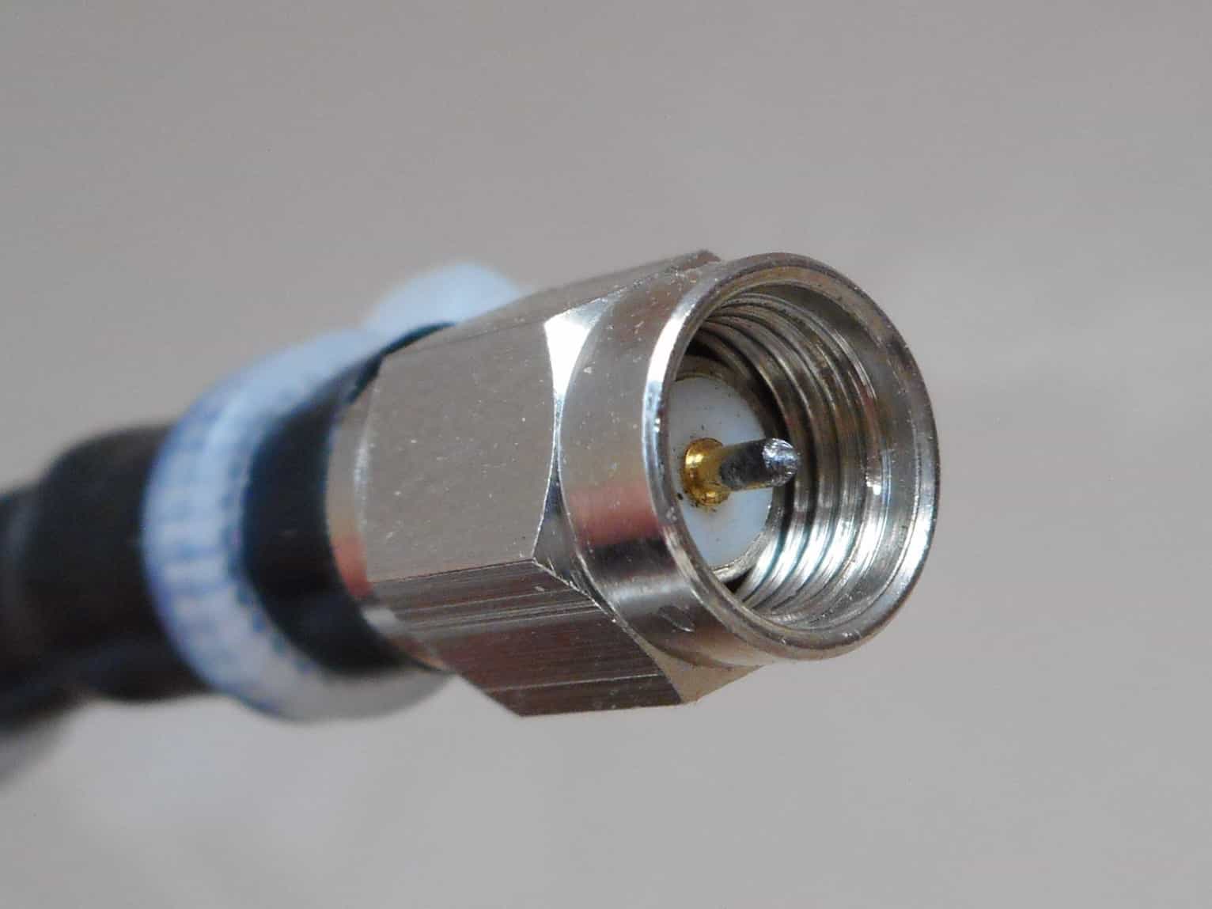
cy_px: 454
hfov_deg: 54.0
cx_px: 606
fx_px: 1190
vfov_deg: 41.8
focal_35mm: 34
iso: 220
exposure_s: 1/30
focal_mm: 6
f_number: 4.2
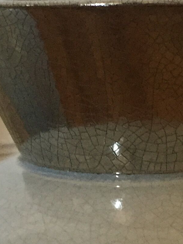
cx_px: 122
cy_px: 214
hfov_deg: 12.5
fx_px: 831
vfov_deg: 16.5
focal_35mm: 118
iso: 250
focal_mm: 4.15
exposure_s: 1/25
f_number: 2.2
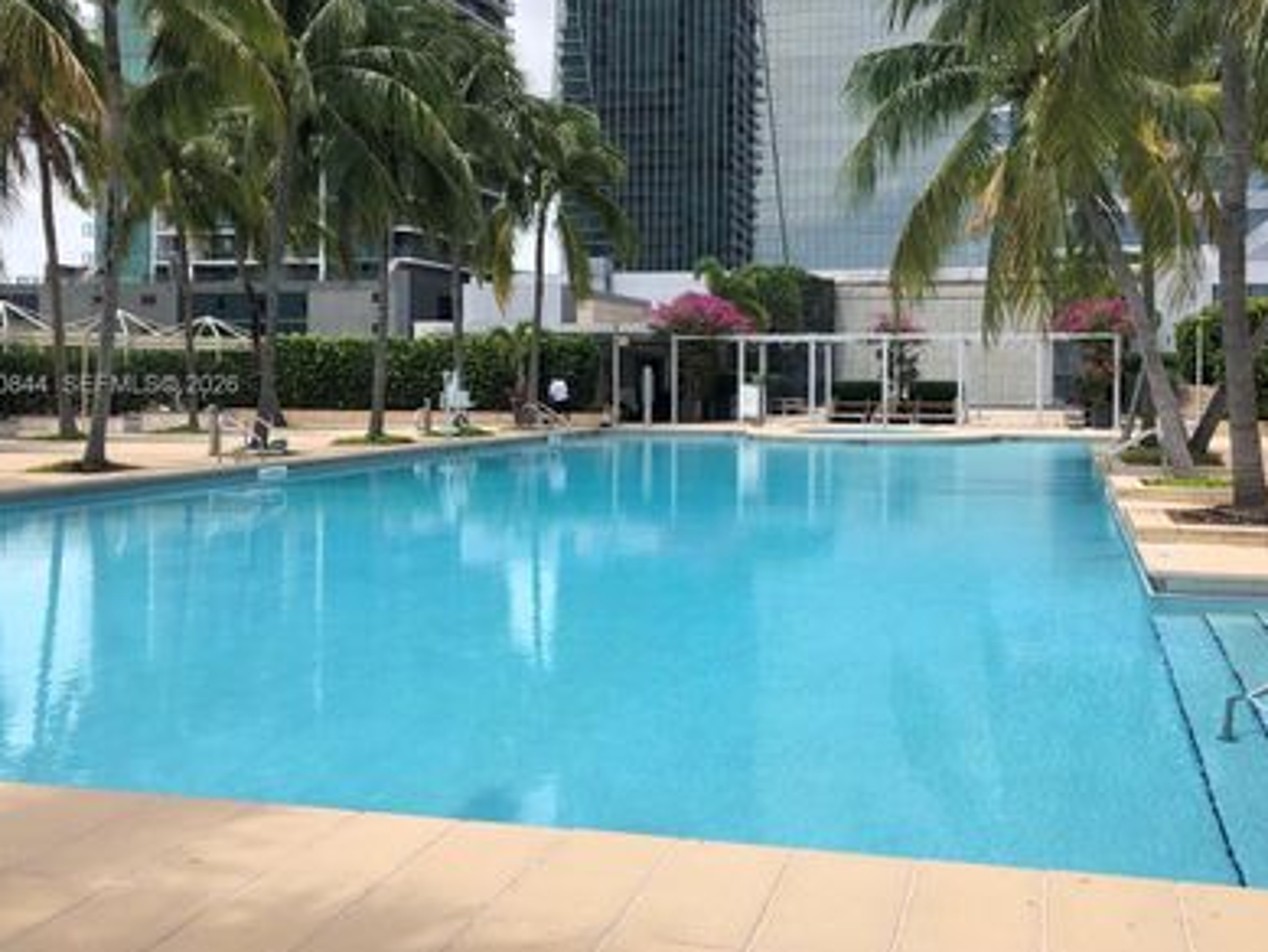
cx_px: 737
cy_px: 386
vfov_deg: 39.5
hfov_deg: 51.1
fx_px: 1319
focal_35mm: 36
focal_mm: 4
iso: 20
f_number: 1.8
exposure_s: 1/1799
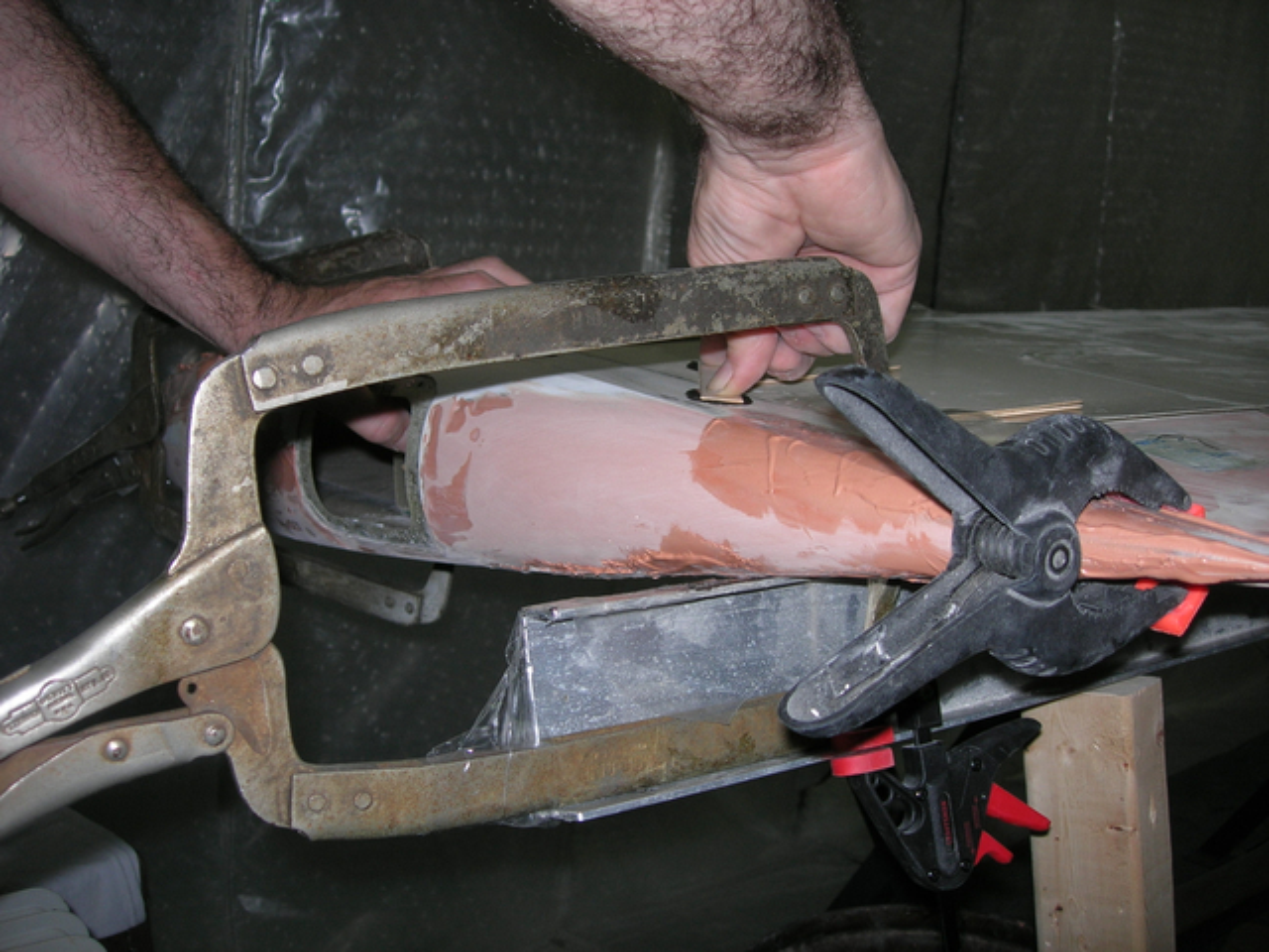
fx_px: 1393
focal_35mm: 38
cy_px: 476
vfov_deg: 37.7
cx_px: 634
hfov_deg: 49.0
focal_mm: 7.8
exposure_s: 1/60.1
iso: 64
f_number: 2.8
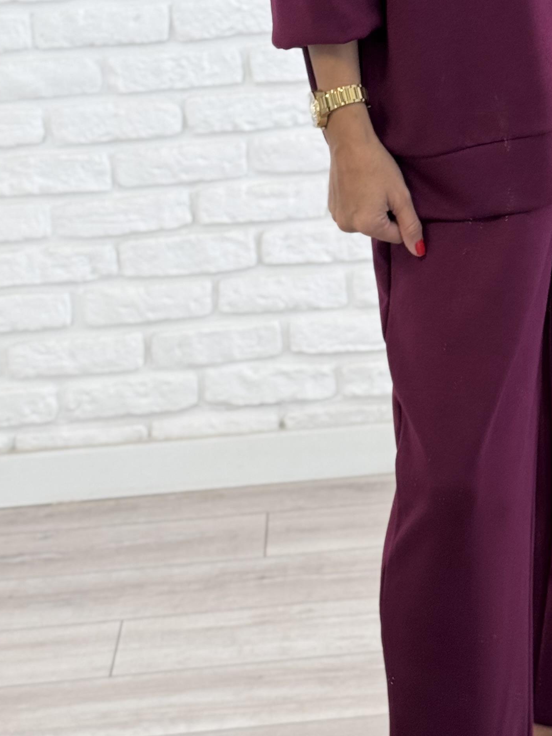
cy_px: 193
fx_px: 2190
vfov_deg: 19.0
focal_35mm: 103
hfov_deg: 14.1
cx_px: 556
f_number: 1.78
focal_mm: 6.76
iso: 80
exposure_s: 1/121
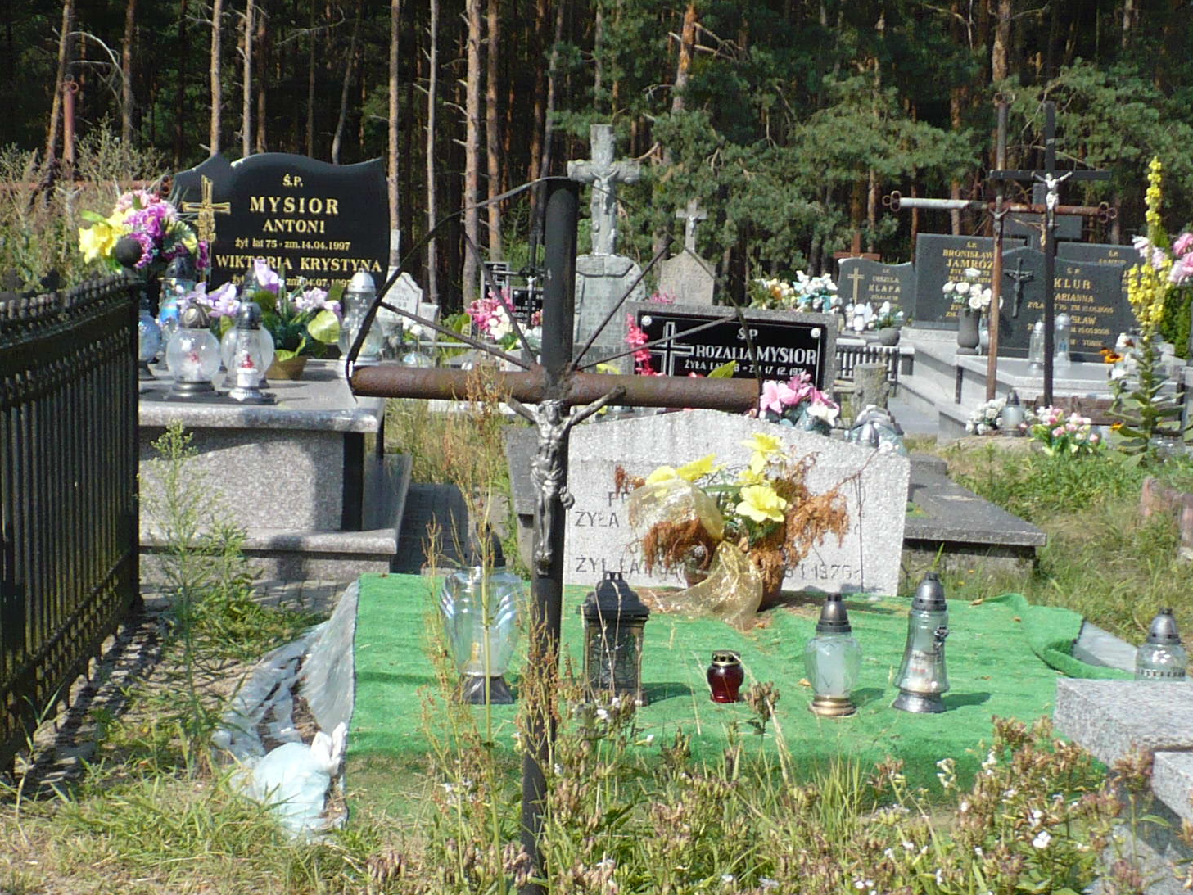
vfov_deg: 18.5
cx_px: 589
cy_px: 850
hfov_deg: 25.0
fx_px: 2688
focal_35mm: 78
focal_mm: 6.1
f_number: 2.8
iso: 100
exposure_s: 1/1000
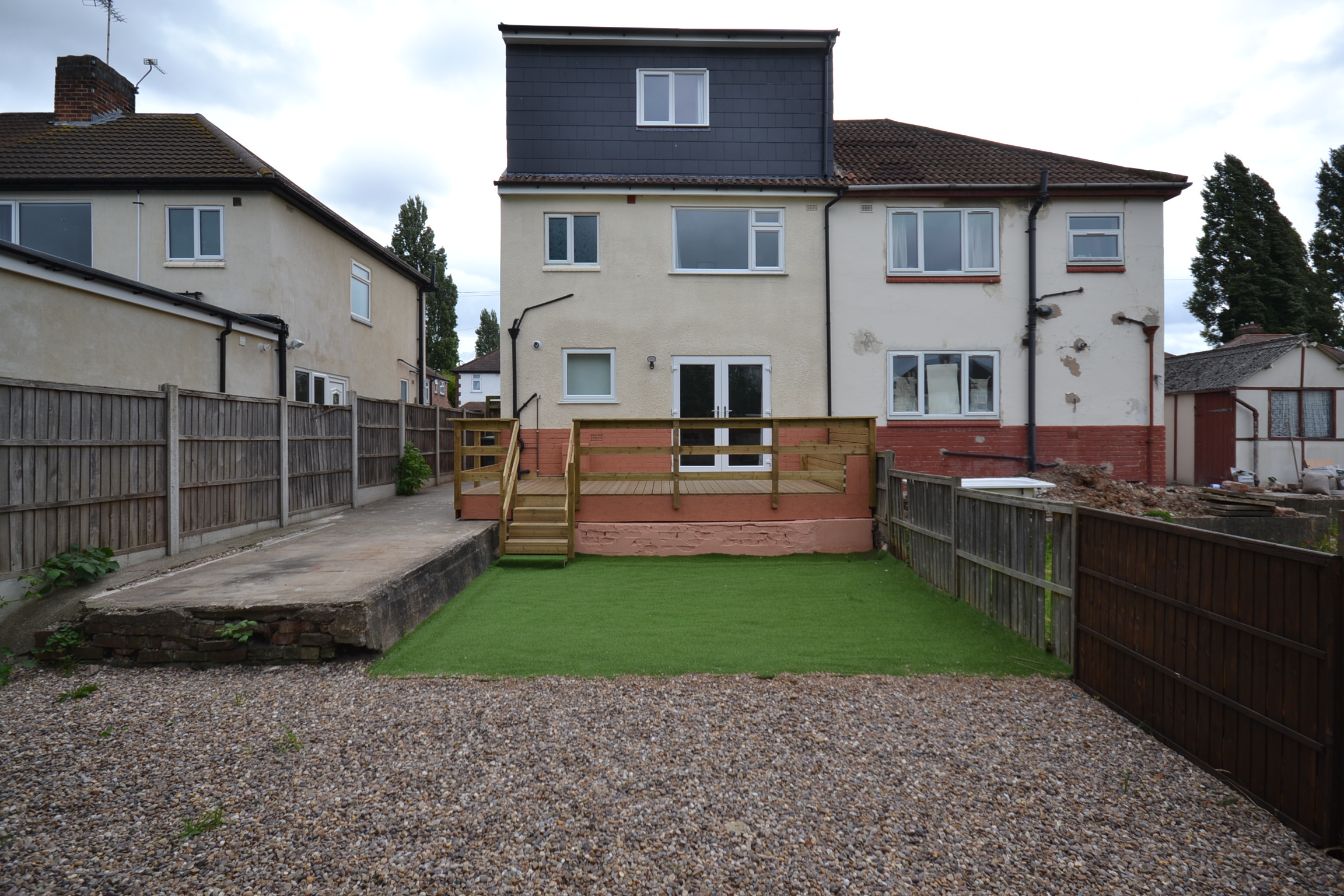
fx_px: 672
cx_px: 672
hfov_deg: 90.0
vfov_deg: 67.4
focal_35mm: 18
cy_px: 448
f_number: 7.1
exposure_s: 1/200
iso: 100
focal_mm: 12
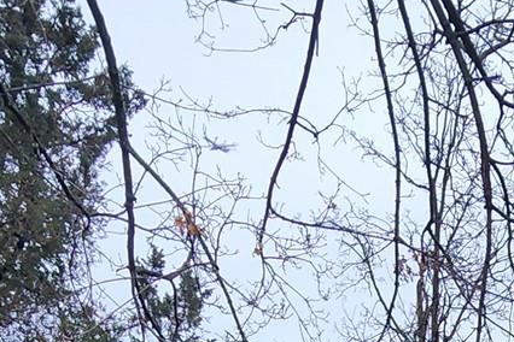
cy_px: 721
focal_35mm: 65
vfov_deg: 15.6
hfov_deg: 28.9
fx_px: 928
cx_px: 520
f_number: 2.2
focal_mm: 2.2
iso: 50
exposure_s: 1/267
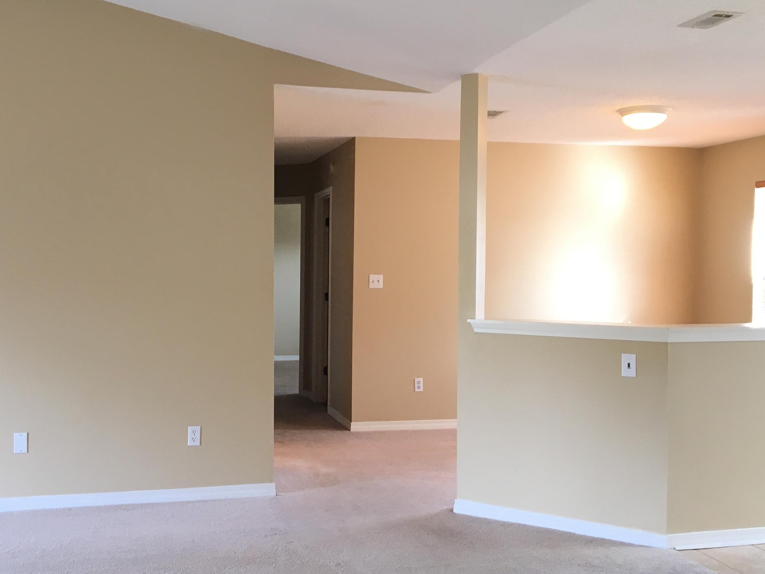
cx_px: 339
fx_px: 884
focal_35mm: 40
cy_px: 290
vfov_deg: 36.0
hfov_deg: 46.7
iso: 50
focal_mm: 4.15
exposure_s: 1/30
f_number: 2.2
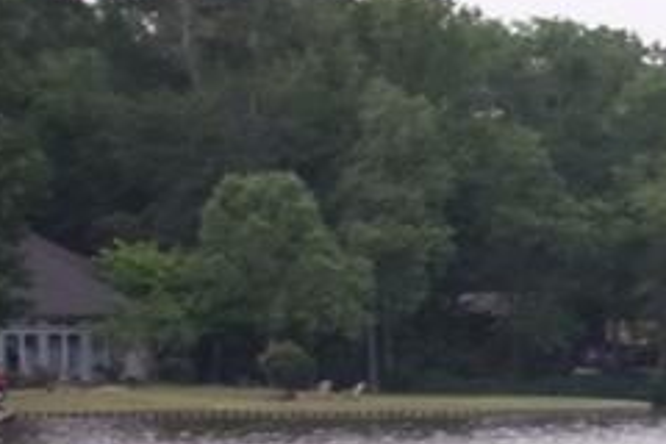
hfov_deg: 8.1
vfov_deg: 5.5
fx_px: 4440
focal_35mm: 240
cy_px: 1024
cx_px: 1357
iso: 80
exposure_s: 1/100
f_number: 4.3
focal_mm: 9.8
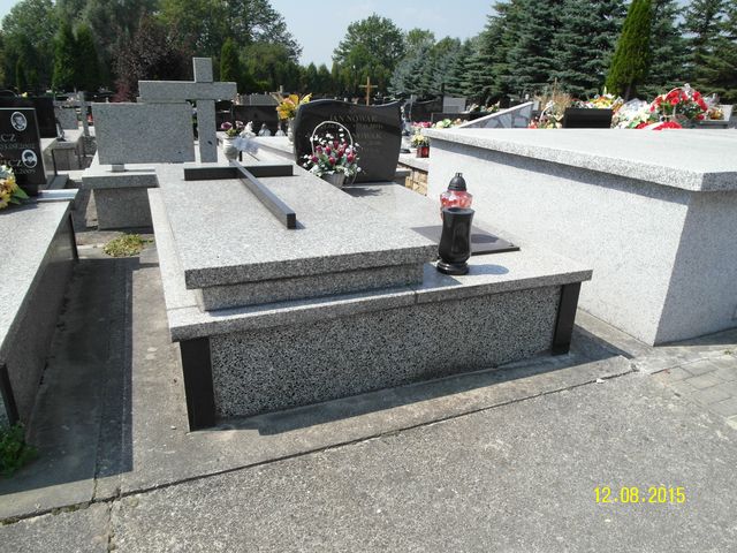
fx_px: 511
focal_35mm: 24
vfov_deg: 56.8
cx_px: 368
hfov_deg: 71.6
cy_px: 276
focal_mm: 5.2
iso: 80
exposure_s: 1/500
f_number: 4.4
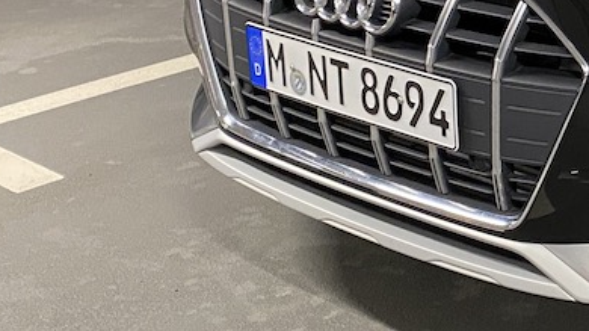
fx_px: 1452
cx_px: 781
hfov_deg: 20.7
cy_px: 18
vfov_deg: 12.9
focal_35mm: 93
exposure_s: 1/33
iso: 400
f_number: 1.8
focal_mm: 4.25
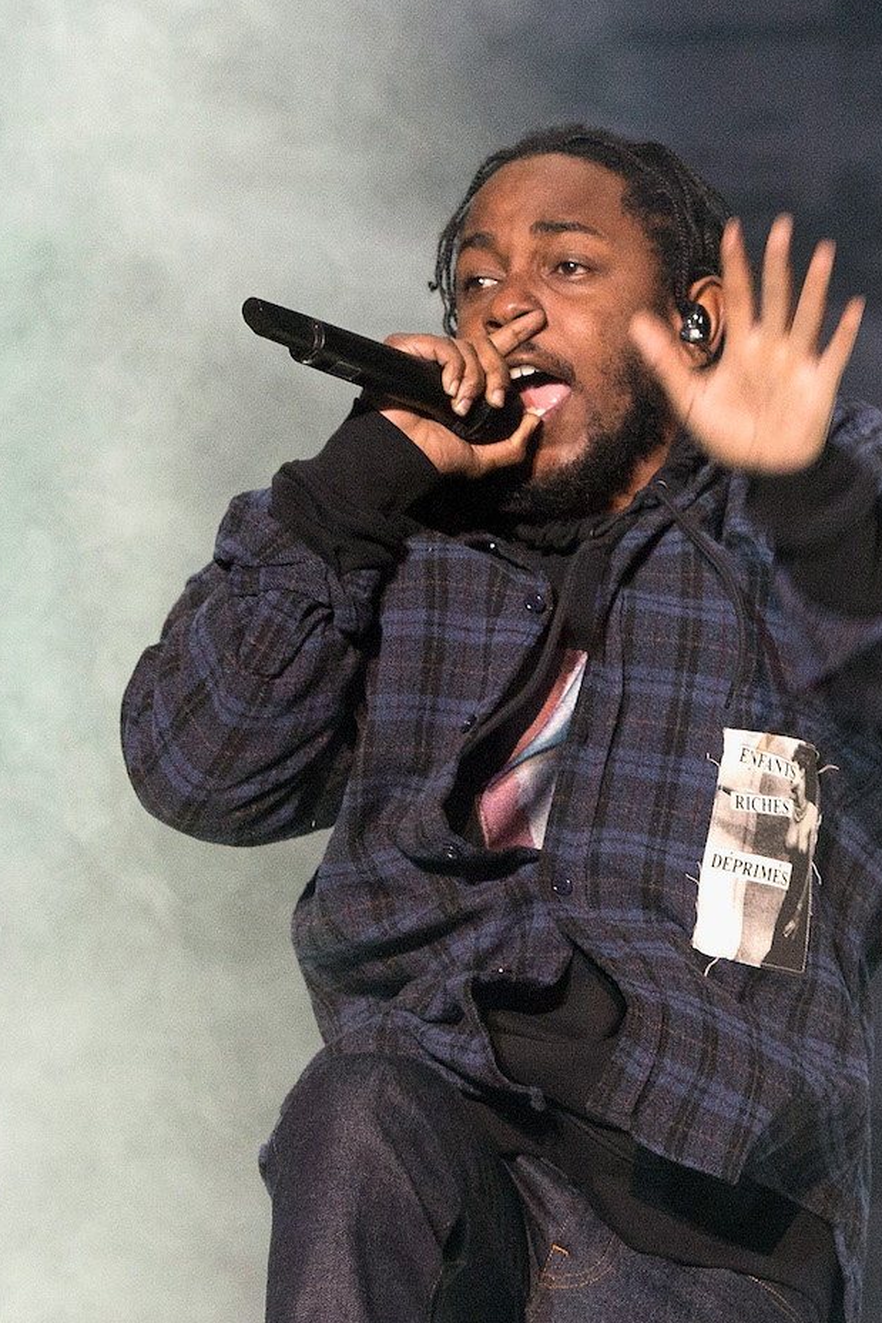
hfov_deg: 7.6
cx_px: 584
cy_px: 1034
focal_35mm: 181
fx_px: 6649
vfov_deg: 11.3
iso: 2500
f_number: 4
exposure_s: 1/500
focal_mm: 112
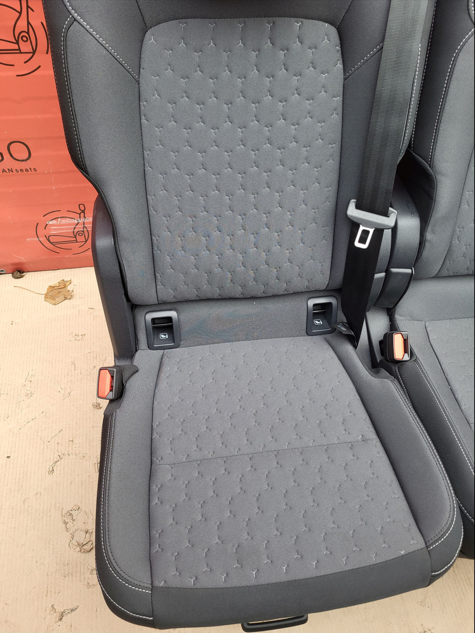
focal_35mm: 26
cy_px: 316
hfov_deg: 53.1
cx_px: 238
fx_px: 476
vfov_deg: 67.3
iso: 64
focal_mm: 5.4
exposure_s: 1/100
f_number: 1.8
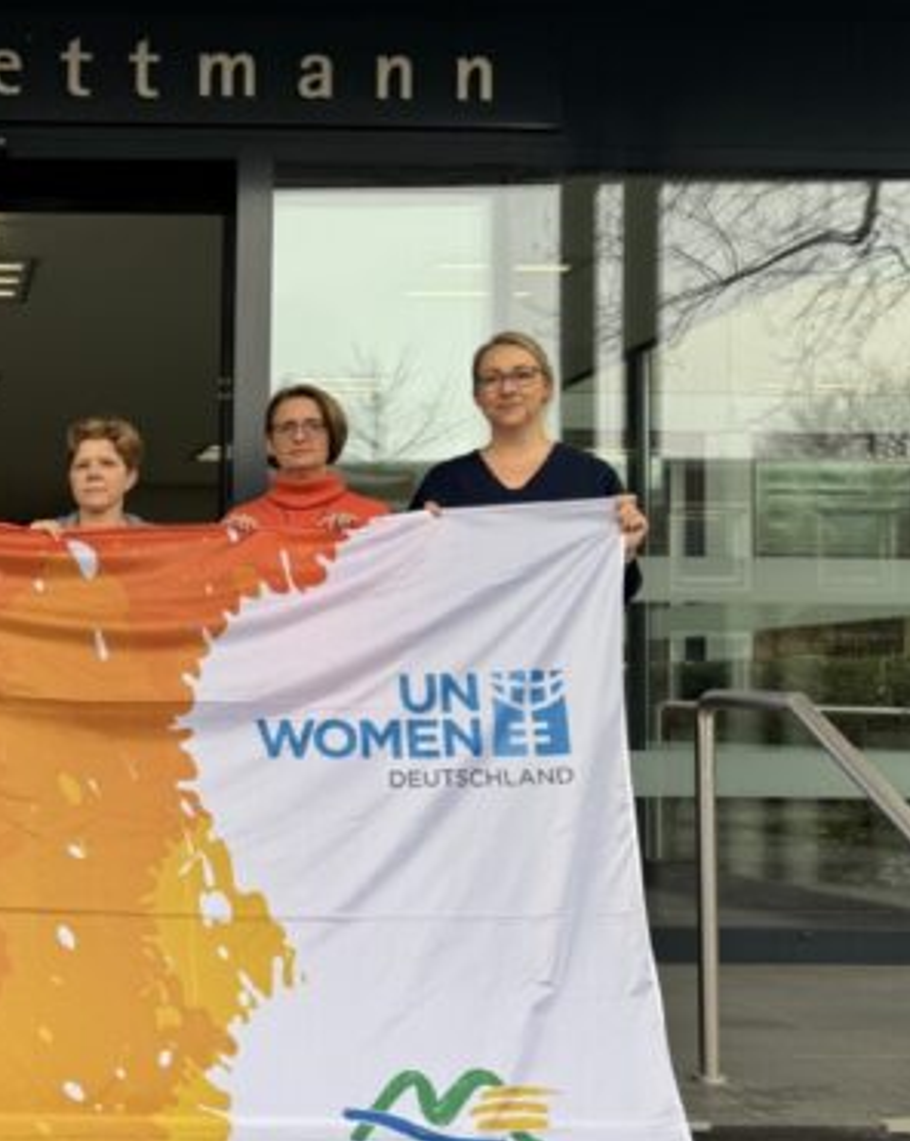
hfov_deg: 30.6
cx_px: -80
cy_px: 677
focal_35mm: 44
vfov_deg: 41.9
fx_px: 1484
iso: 64
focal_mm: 6.76
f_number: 1.78
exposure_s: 1/218
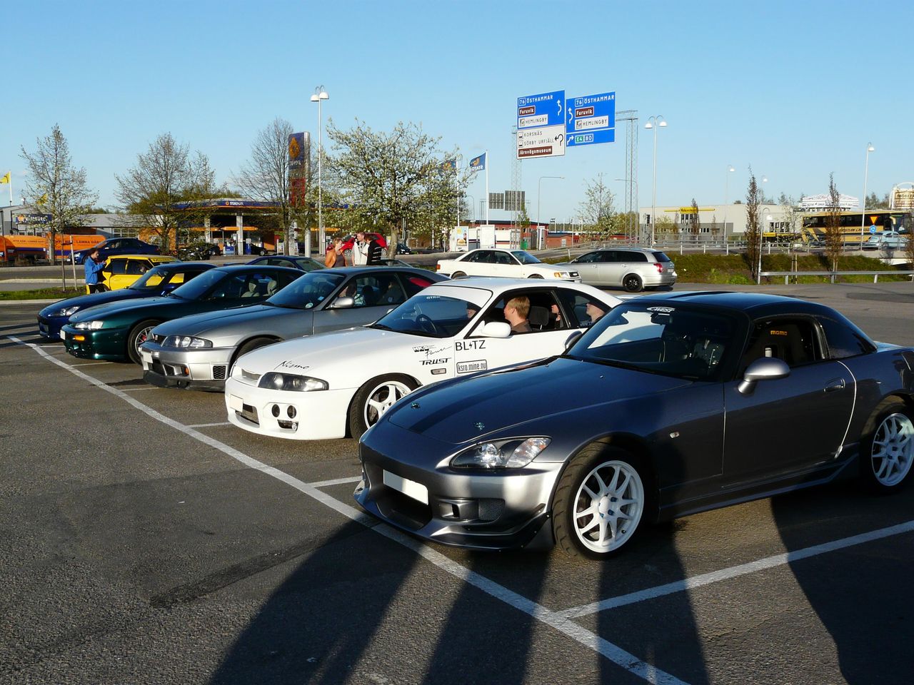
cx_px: 457
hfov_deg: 51.4
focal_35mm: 36
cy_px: 342
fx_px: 951
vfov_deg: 39.7
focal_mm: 5.9
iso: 100
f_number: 5.6
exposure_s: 1/400
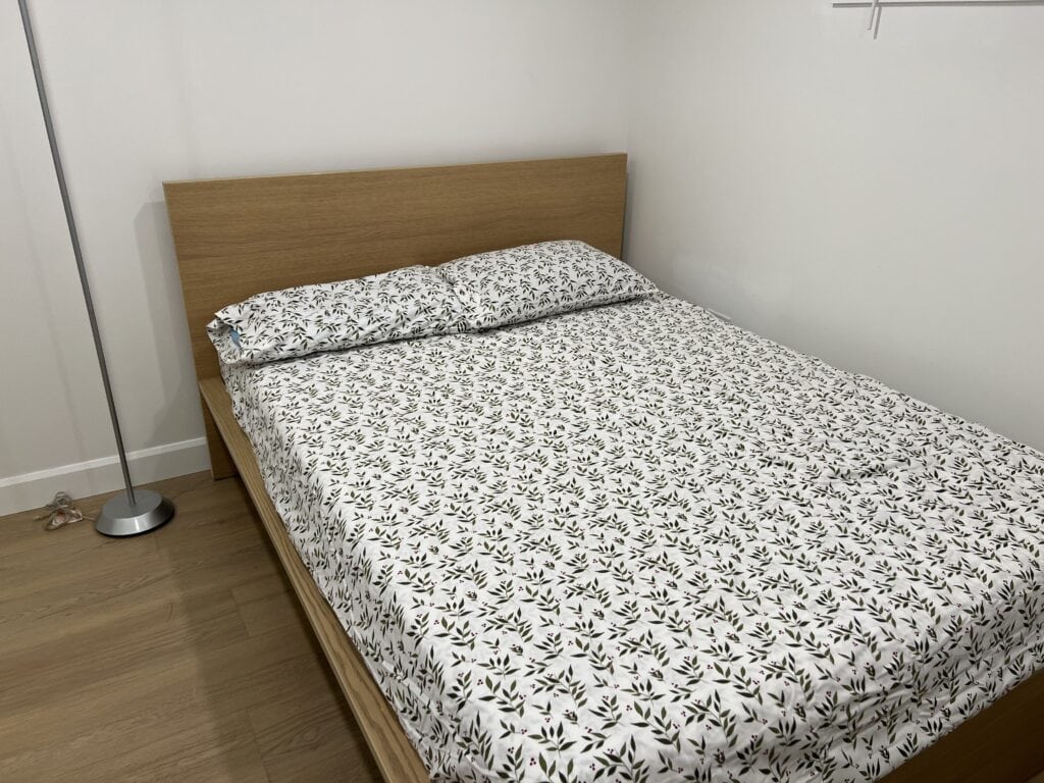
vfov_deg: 53.1
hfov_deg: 67.3
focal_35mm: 26
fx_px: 784
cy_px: 392
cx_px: 522
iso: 64
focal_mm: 5.7
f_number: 1.5
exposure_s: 1/120
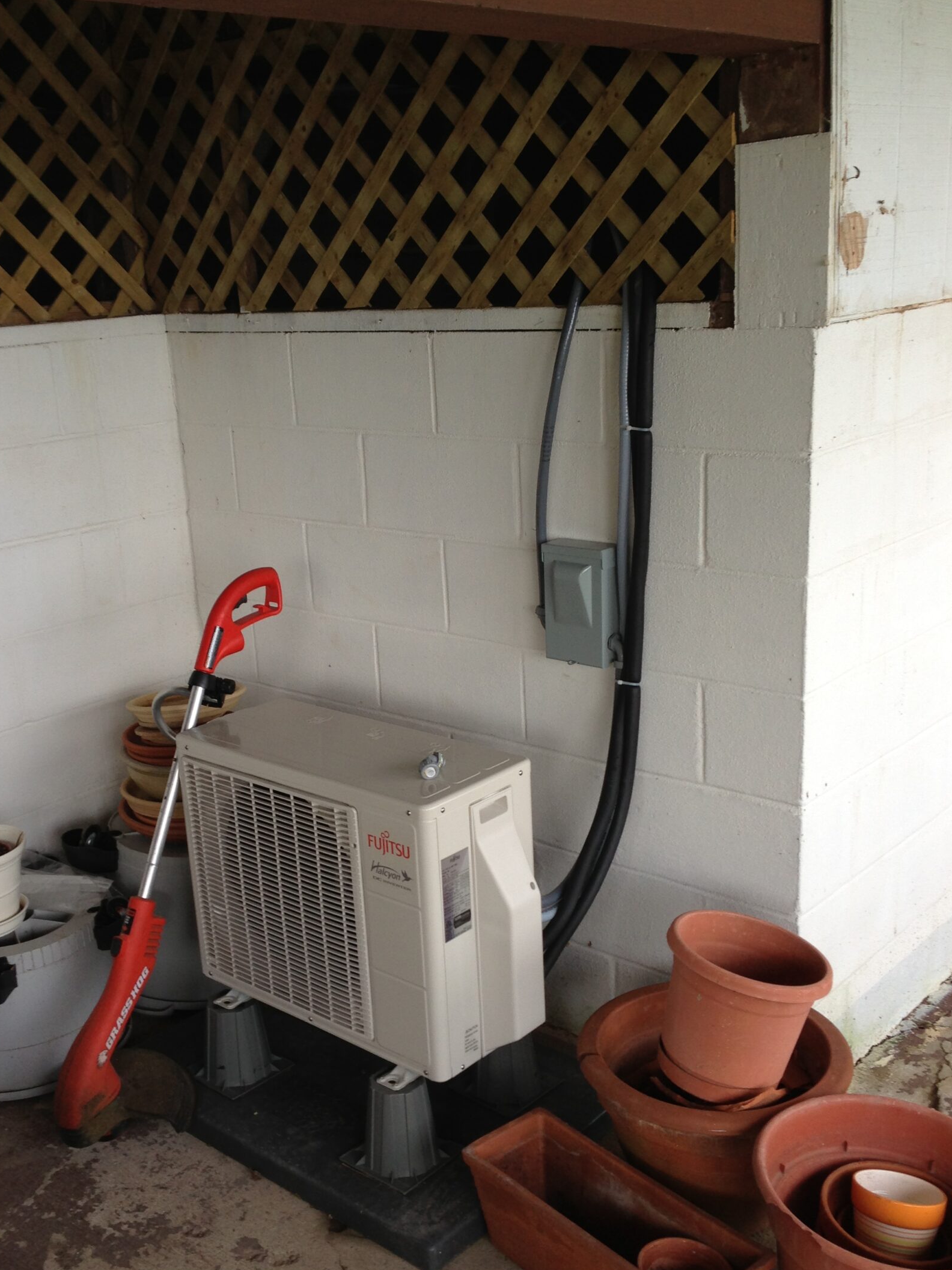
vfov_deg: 46.7
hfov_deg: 35.9
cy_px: 701
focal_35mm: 40
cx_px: 407
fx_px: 1467
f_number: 2.4
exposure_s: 1/128
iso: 50
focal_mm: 4.13
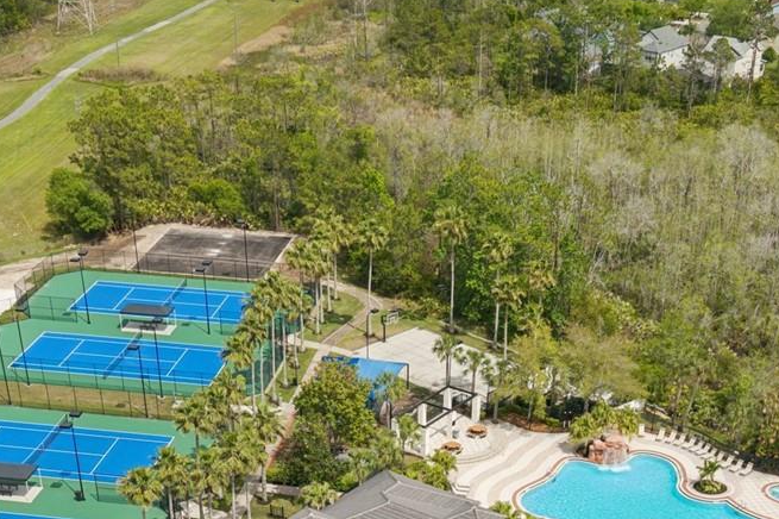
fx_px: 1319
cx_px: 413
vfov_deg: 20.9
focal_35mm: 61
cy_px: 605
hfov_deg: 32.9
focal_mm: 8.7
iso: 110
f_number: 1.8
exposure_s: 1/500
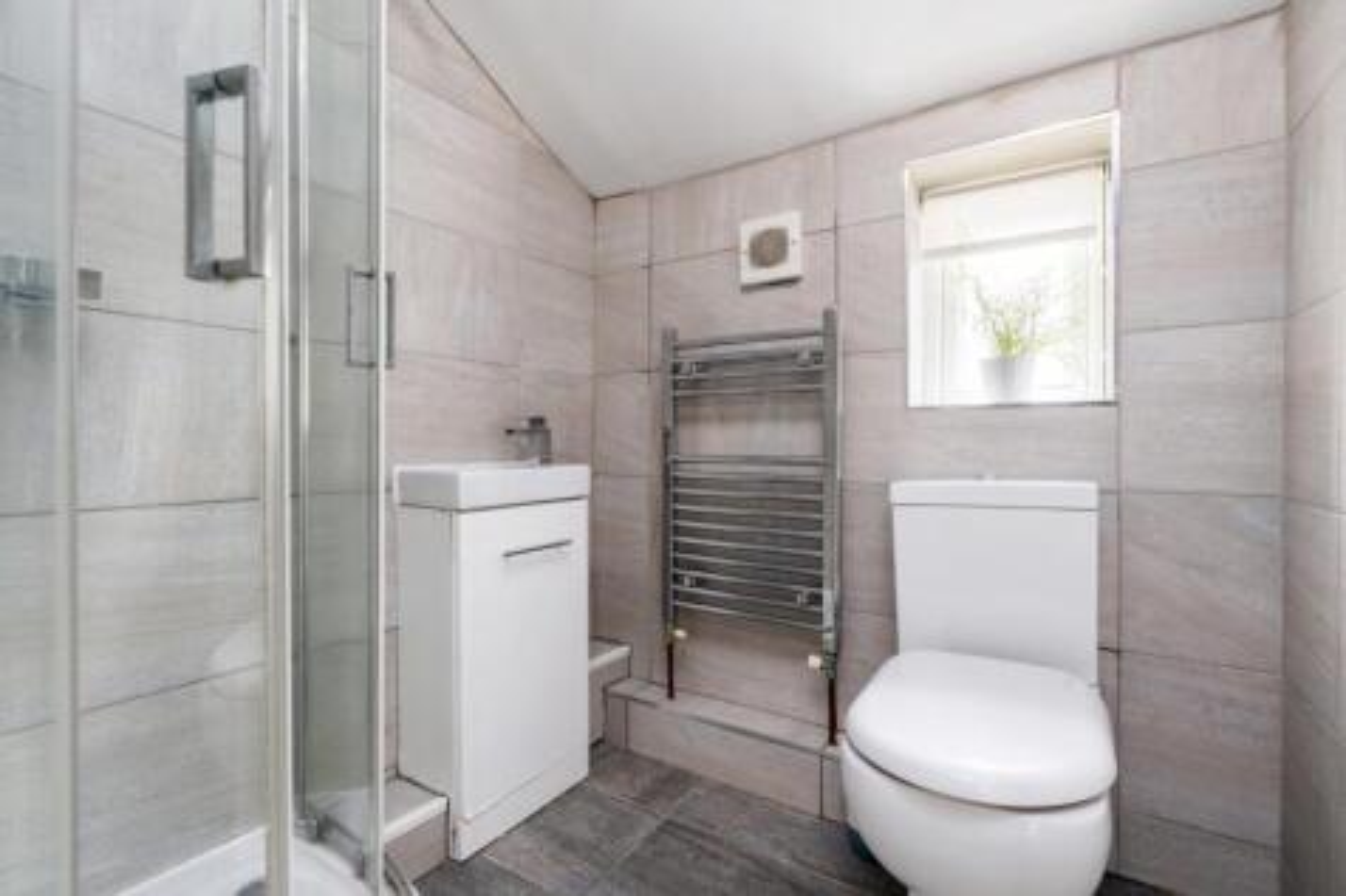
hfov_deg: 96.8
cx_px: 673
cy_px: 448
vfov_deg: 73.7
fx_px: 598
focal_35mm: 16
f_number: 7.1
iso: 320
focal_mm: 16
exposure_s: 1/25
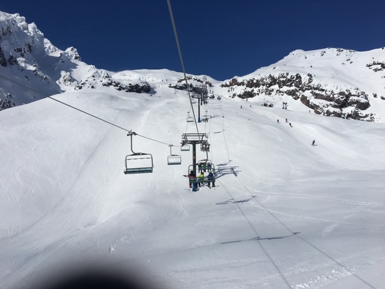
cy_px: 144
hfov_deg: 61.7
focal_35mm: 29
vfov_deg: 48.2
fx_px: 323
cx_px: 192
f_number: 2.2
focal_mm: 4.15
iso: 25
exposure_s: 1/9615
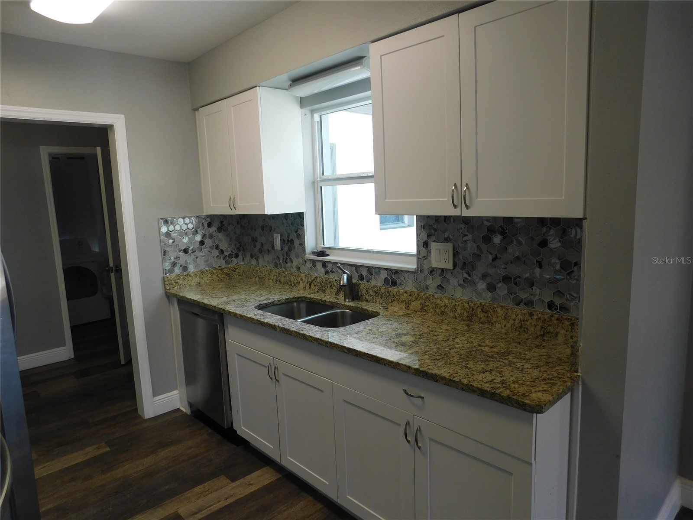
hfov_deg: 73.9
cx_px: 346
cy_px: 260
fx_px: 460
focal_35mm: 23
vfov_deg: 58.9
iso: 125
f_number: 3
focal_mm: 4
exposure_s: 1/80
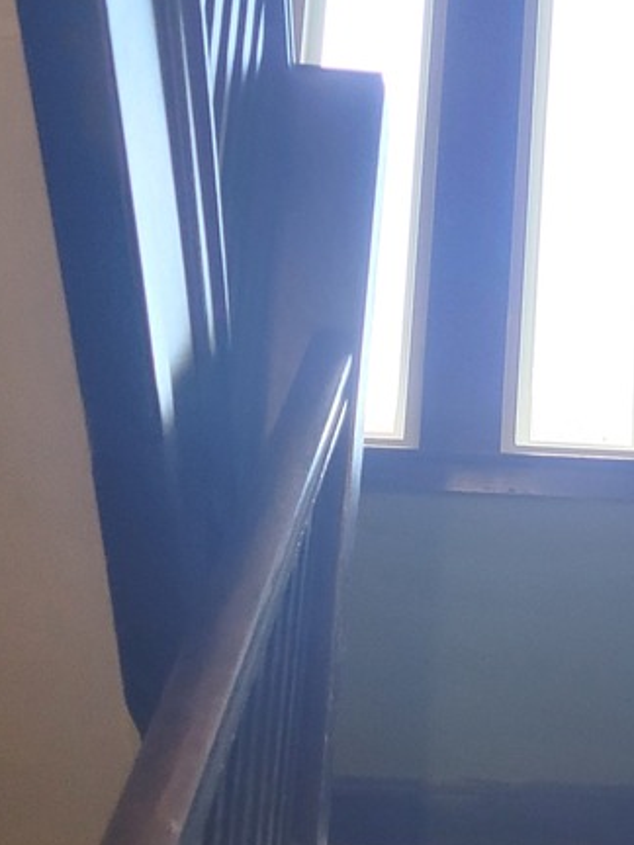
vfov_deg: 29.8
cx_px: 675
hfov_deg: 21.6
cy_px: 501
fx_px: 1587
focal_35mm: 65
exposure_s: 1/120
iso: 320
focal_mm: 5.4
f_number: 1.8
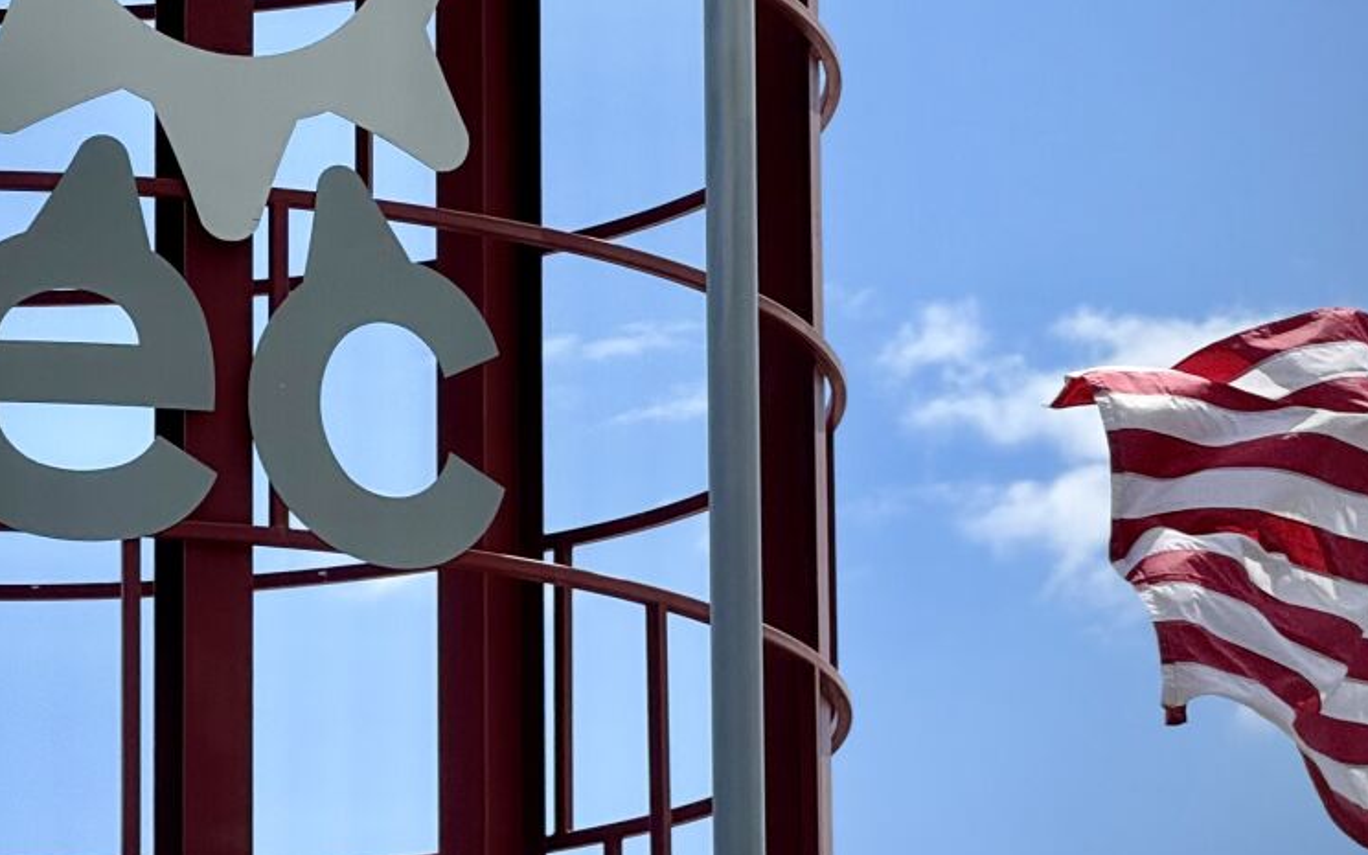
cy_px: 100
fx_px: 10588
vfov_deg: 4.6
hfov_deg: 7.4
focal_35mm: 284
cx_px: -37
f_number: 2.8
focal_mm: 15.66
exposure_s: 1/2817
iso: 64
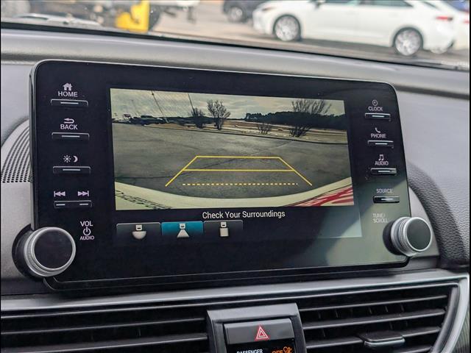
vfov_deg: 29.7
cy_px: 176
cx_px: 236
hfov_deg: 38.9
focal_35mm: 49
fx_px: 667
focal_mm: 6.9
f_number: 1.68
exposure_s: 1/625
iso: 18
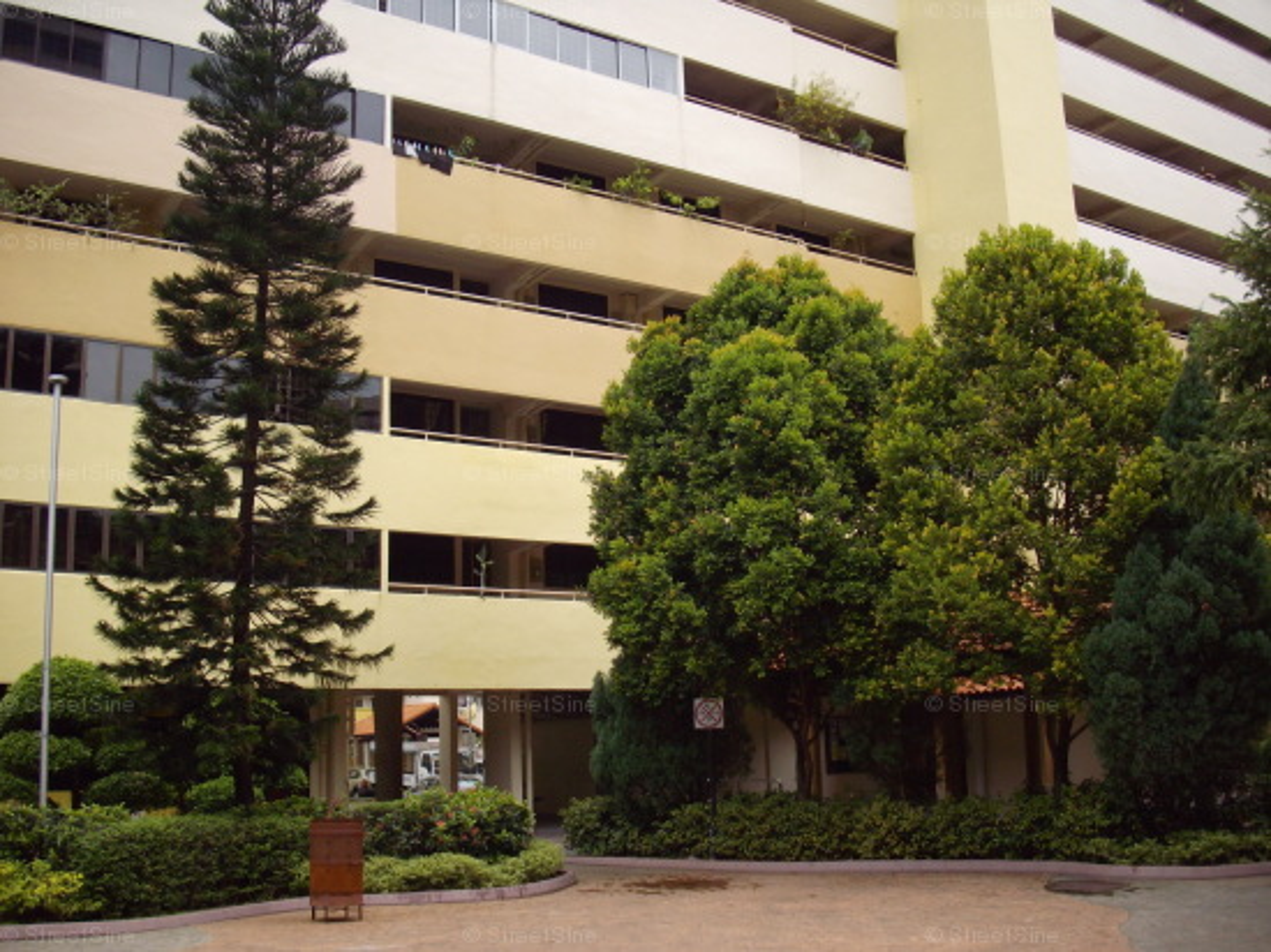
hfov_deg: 50.2
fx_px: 1358
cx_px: 636
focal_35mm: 37
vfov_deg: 38.6
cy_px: 476
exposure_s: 1/160
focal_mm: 6.2
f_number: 5.6
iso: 80
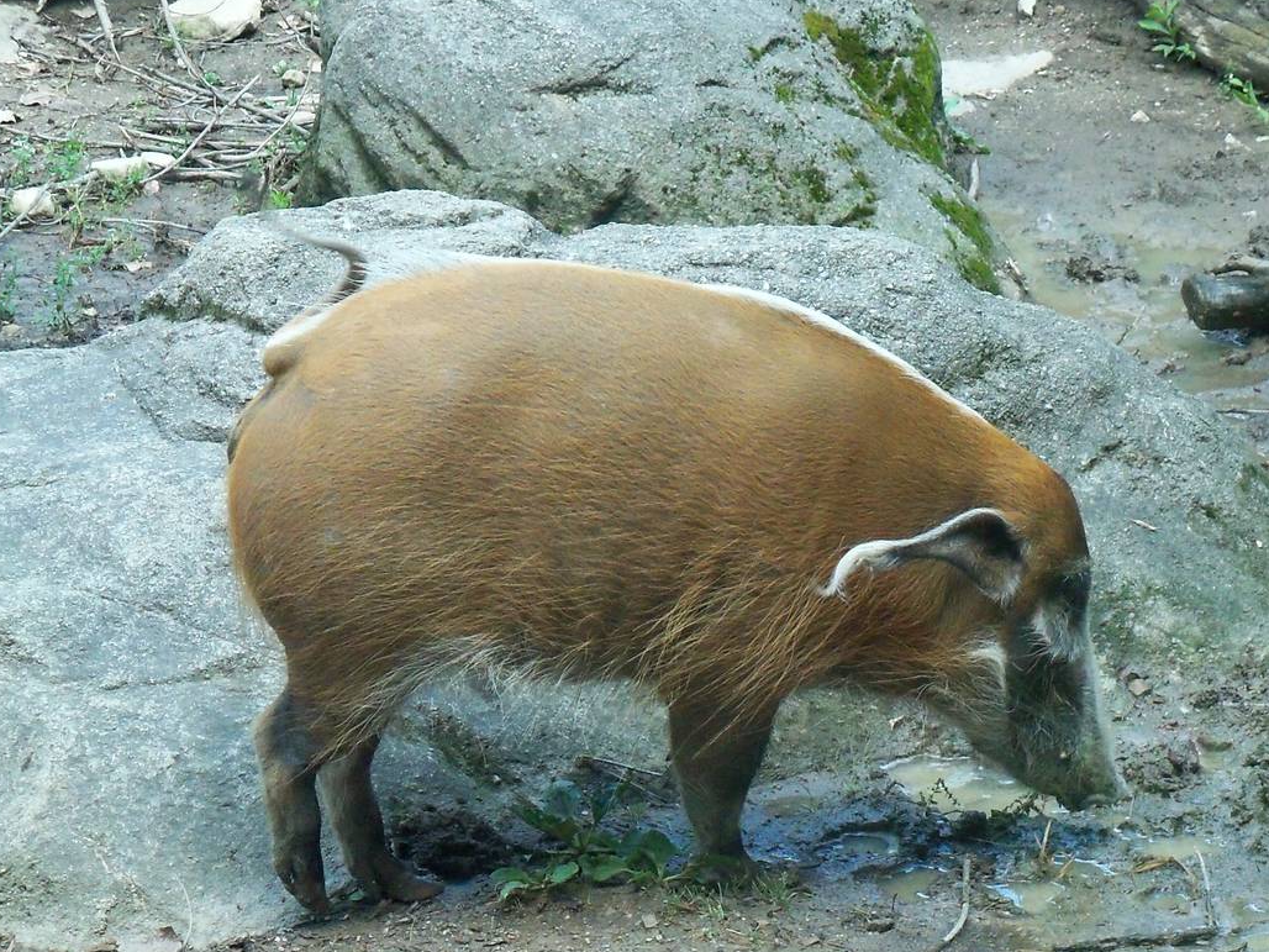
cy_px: 656
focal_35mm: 165
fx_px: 6049
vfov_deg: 9.0
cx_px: 858
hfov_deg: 12.0
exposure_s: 1/400
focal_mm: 18.8
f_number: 4.2
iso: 400
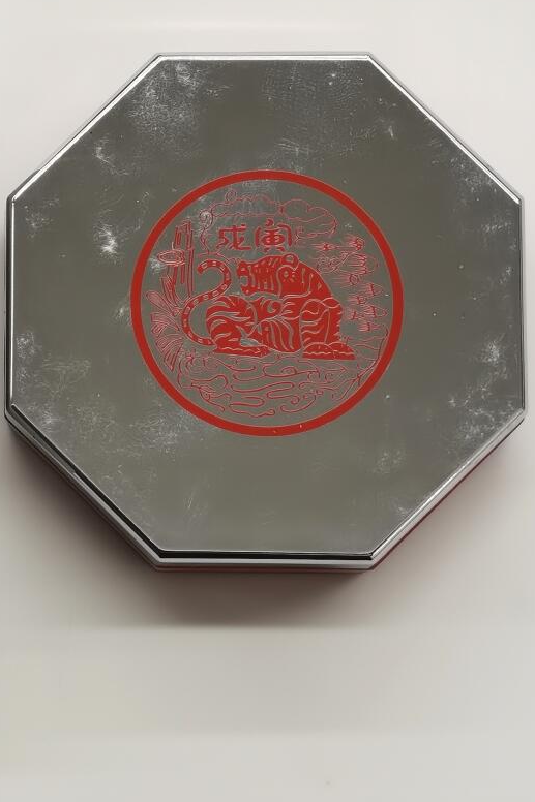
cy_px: 313
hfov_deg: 9.0
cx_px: -28
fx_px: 3390
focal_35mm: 152
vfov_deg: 13.5
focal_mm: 7.48
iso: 250
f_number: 16
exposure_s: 1/100
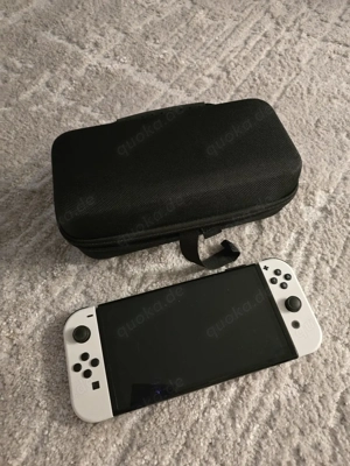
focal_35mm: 23
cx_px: 175
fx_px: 310
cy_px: 233
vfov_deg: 73.9
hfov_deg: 58.9
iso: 1600
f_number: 1.7
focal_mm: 6.3
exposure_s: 1/33
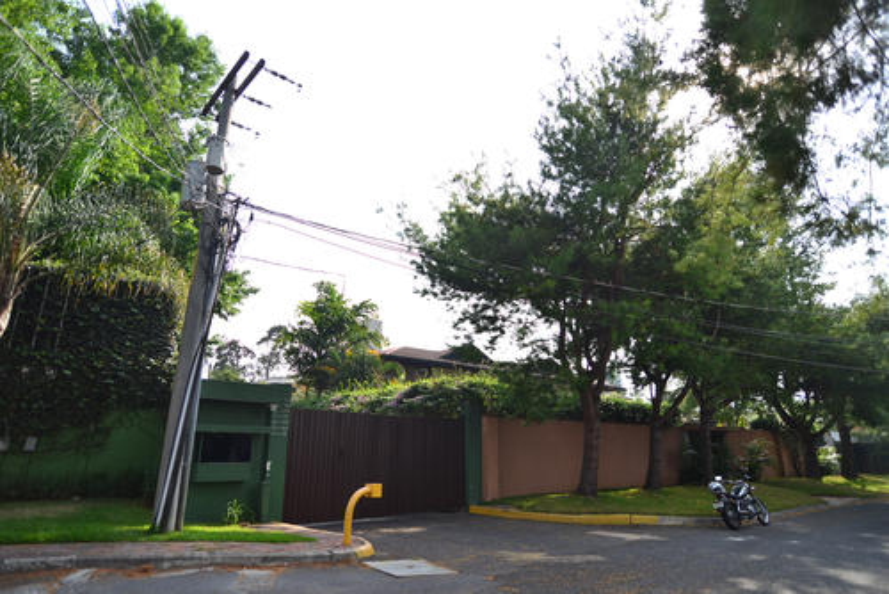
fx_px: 494
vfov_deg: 62.0
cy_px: 297
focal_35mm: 20
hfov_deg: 83.9
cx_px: 444
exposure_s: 1/320
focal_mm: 20
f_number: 3.5
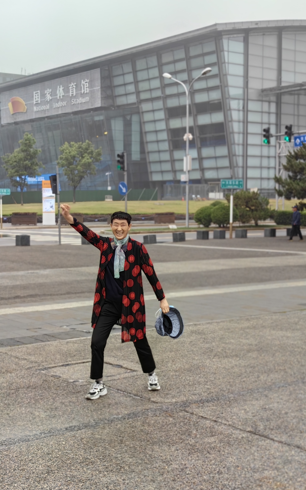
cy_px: 247
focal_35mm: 58
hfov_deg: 22.4
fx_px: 774
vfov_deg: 35.1
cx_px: 162
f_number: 1.4
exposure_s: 1/191
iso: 80
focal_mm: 5.75
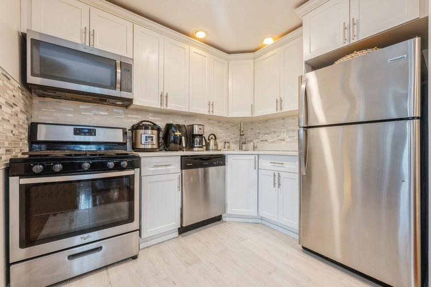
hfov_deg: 104.3
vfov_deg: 81.2
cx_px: 216
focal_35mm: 14
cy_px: 144
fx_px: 168
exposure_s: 1/5
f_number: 11
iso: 400
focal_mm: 14
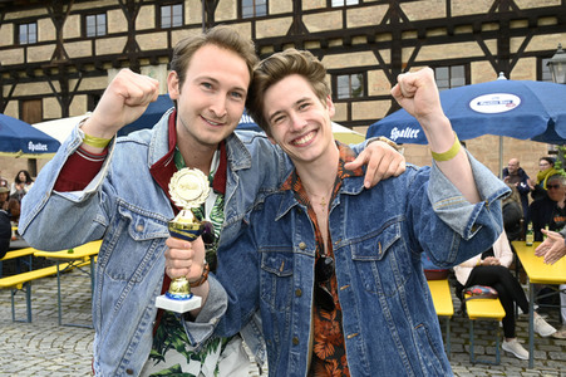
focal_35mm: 36
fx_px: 566
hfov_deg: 53.2
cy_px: 188
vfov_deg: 36.8
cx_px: 283
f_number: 8
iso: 640
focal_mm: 36
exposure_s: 1/160
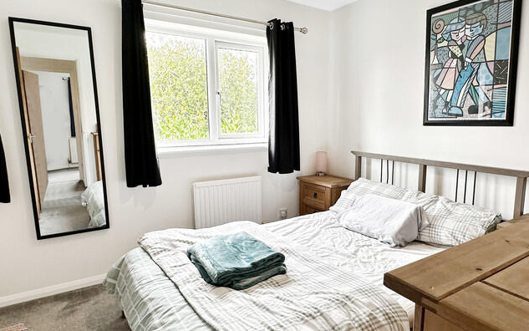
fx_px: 346
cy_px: 172
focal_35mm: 24
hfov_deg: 74.2
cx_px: 308
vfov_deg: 51.1
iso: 100
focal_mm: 2.22
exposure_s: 1/99
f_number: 2.2
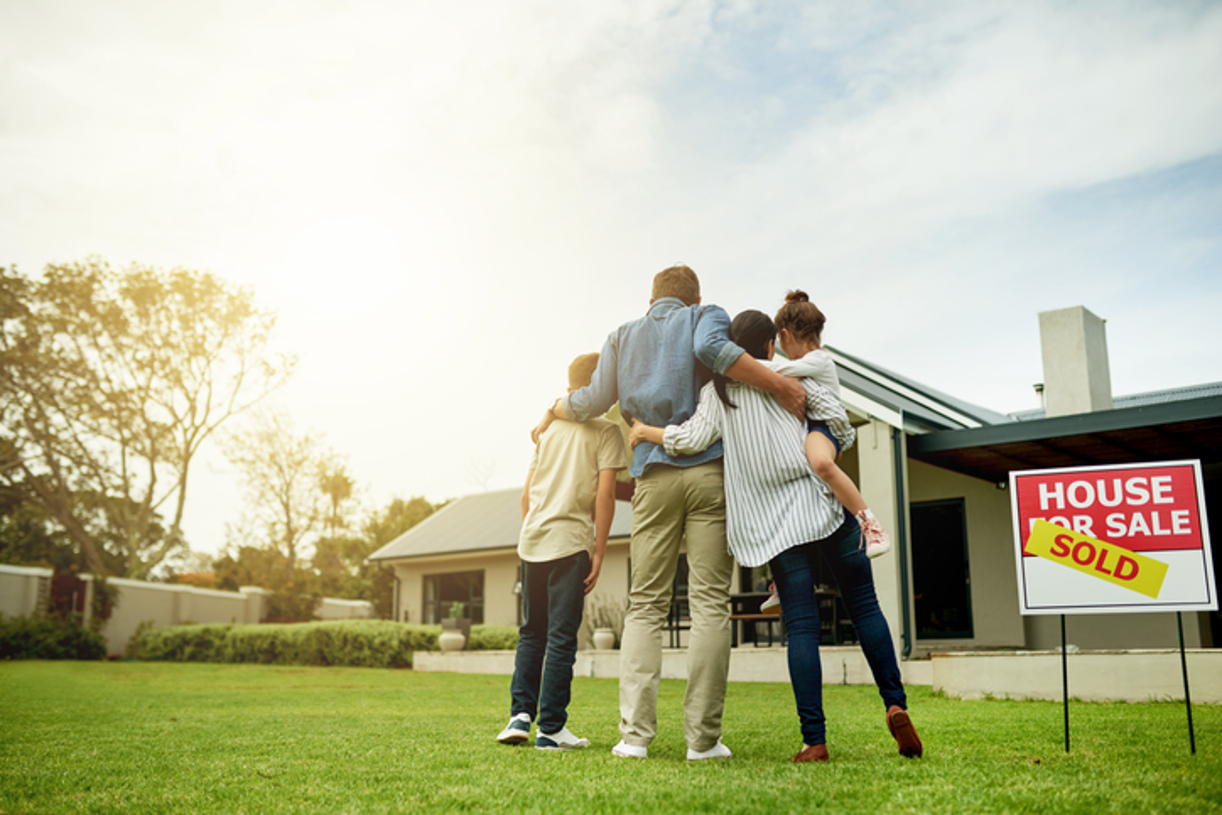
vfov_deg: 37.9
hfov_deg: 54.4
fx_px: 1188
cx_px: 611
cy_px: 408
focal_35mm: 35
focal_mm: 35
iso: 100
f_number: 2.2
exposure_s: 1/6400
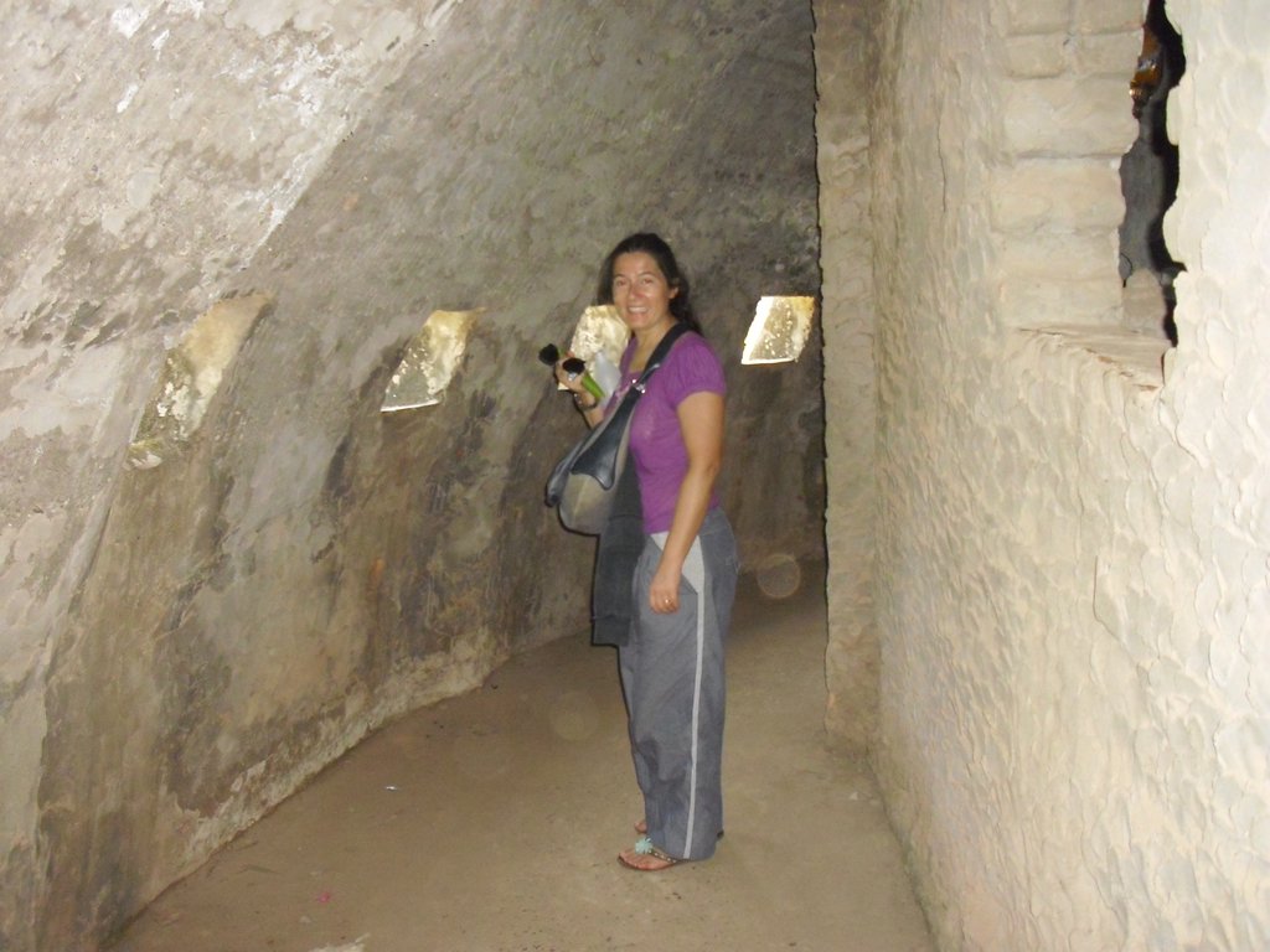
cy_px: 476
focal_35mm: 38
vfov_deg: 37.7
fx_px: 1394
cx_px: 635
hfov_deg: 49.0
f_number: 2.8
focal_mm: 6.2
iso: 400
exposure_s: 1/60
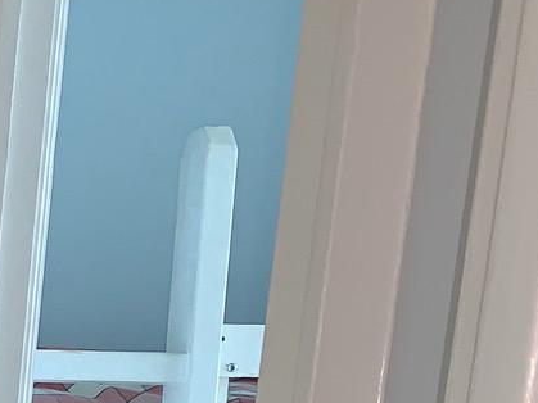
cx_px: -696
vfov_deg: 10.7
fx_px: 1973
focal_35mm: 127
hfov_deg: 12.6
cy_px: 805
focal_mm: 4.25
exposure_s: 1/22
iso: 25
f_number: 1.8
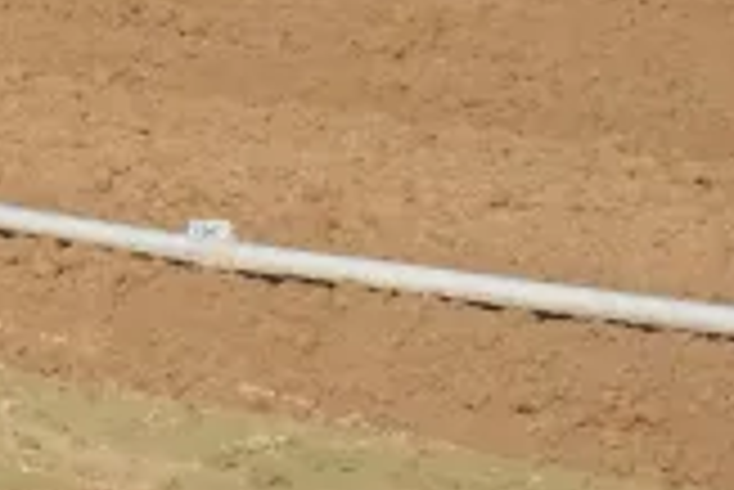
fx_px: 4122
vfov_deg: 6.7
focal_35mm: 202
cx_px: -1292
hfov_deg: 8.8
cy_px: -258
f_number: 8
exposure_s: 1/400
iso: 320
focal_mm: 22.3
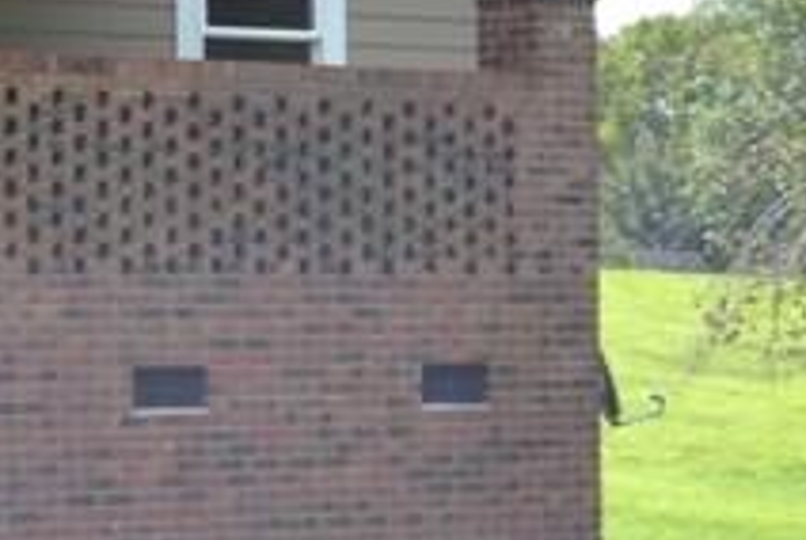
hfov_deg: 11.5
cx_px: -338
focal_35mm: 172
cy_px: 143
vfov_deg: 8.0
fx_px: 3856
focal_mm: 38
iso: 100
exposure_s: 1/125
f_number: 5.6
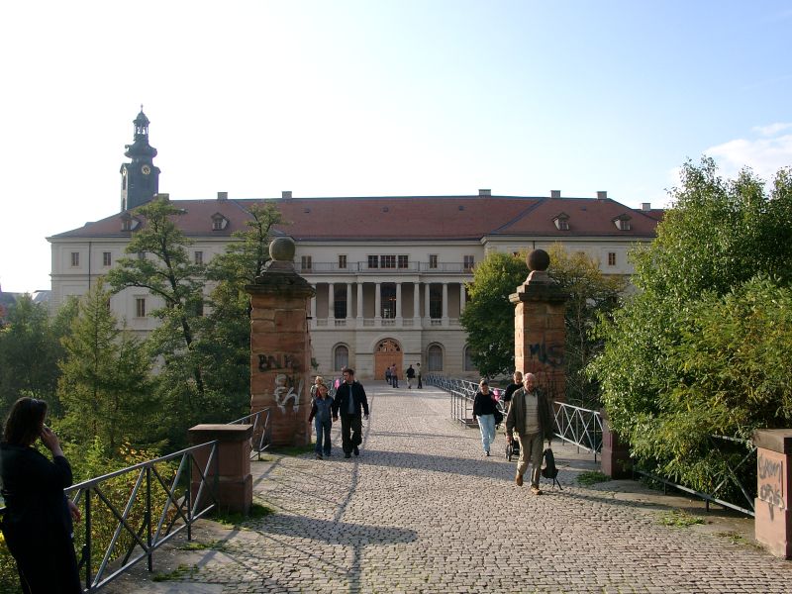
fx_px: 801
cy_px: 297
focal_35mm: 35
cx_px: 396
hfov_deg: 52.6
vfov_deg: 40.7
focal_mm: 7.39
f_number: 4
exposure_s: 1/414
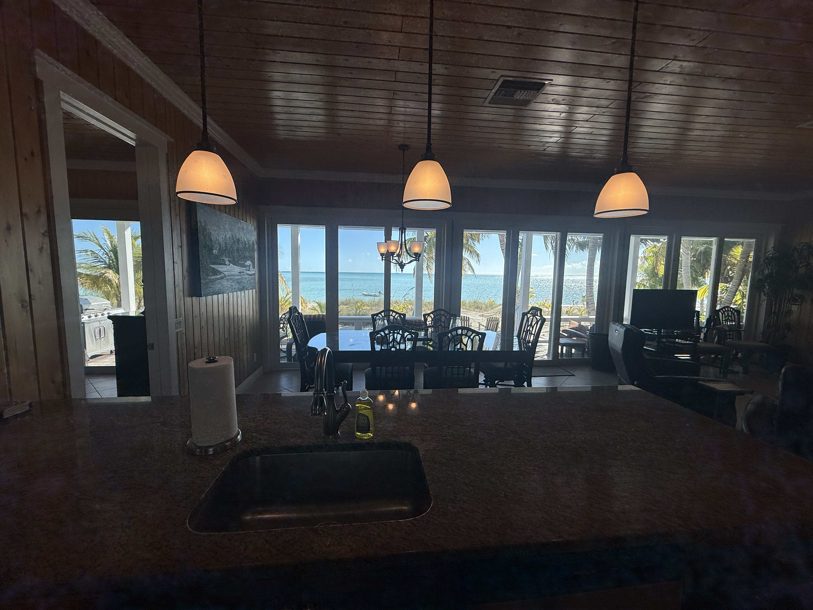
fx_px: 329
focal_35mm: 14
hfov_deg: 102.1
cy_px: 305
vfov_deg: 85.7
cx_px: 406
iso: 64
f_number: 2.2
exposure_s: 1/644
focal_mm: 2.22
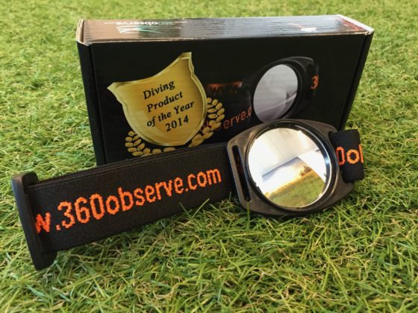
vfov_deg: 48.2
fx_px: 350
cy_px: 156
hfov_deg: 61.7
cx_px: 209
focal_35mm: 29
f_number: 2.2
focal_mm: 4.15
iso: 200
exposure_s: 1/33
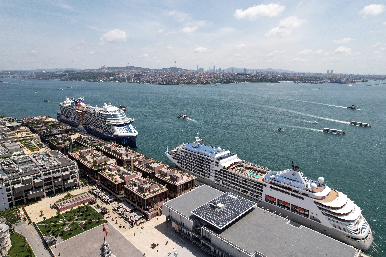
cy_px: 128
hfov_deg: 78.6
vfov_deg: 57.2
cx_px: 193
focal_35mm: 22
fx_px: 236
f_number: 2.8
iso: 110
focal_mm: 8.38
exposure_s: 1/320
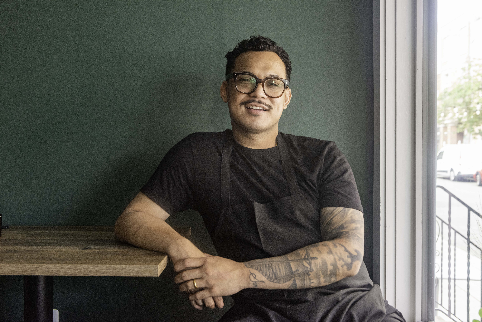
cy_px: 161
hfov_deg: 48.4
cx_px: 241
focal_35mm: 40
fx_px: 536
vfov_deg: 33.4
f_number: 6.3
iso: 1250
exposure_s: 1/50
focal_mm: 40
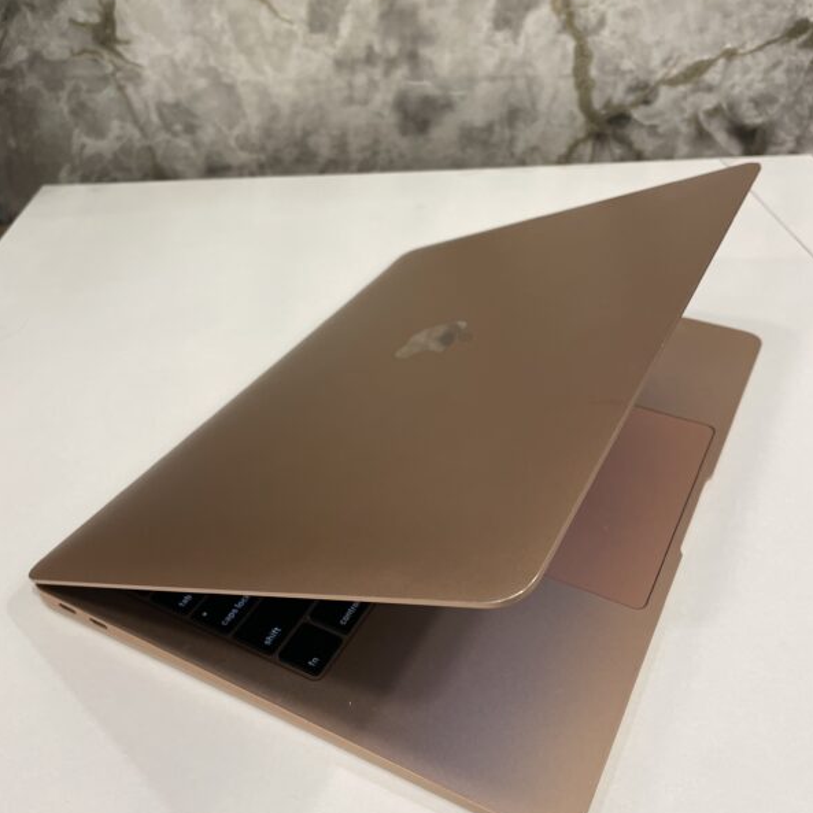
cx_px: 407
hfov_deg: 52.5
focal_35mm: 31
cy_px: 439
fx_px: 824
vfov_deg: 52.5
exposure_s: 1/100
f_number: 1.6
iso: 100
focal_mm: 4.2
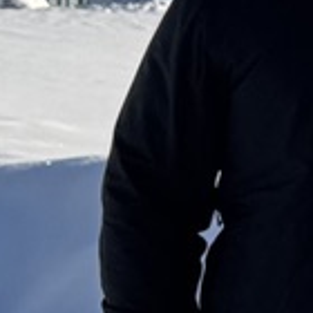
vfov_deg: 10.2
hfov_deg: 8.9
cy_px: -349
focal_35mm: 155
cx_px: 975
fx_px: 1586
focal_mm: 6.76
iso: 80
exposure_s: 1/5348
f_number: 1.78
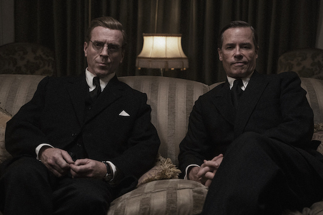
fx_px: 431
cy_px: 108
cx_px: 162
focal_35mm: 48
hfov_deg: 41.1
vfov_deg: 28.1
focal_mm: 48
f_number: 4
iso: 2500
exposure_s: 1/125
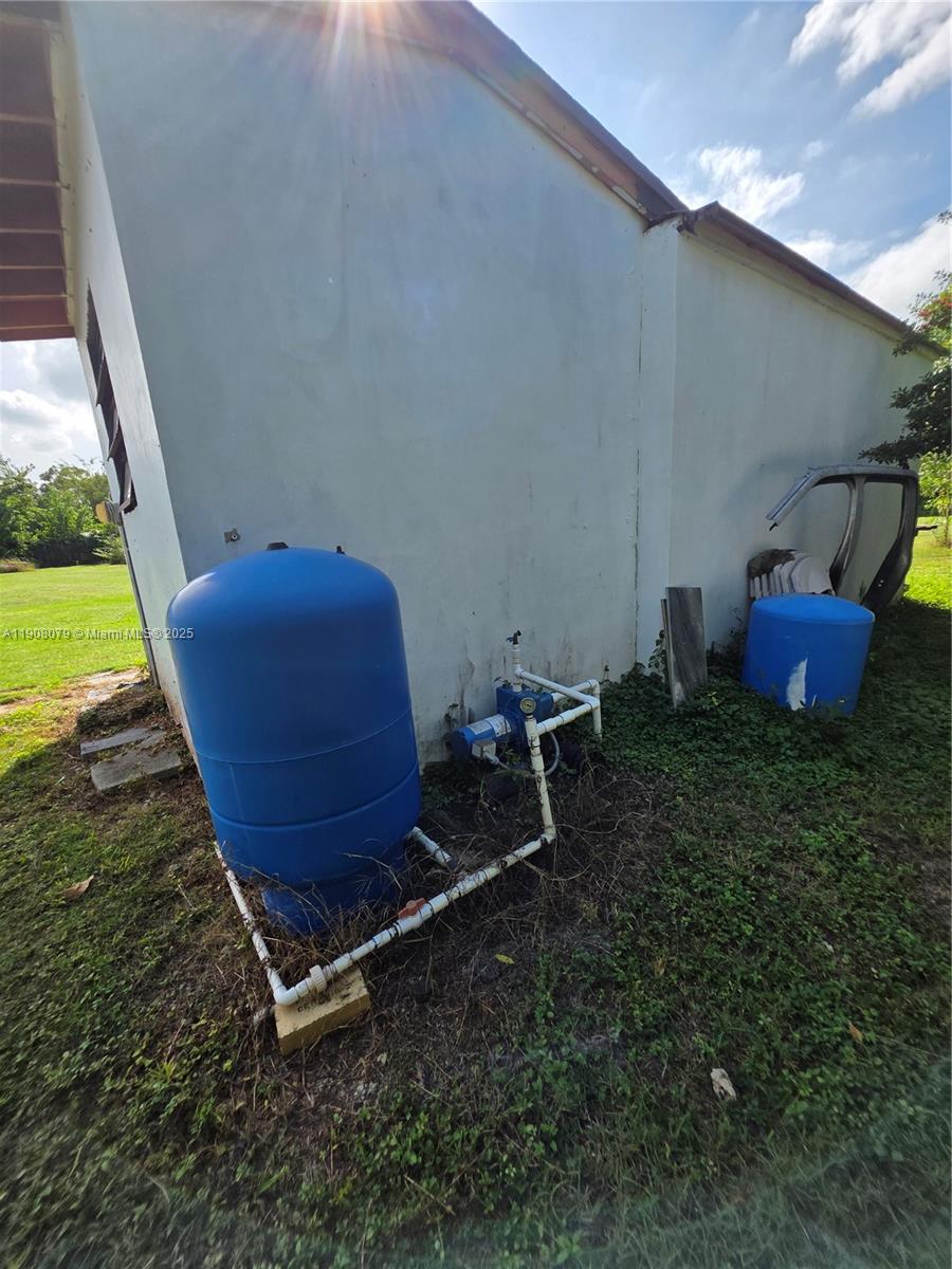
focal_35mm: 13
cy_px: 634
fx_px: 477
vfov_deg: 106.2
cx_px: 476
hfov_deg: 89.9
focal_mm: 2.2
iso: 40
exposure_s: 1/1659
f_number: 1.9
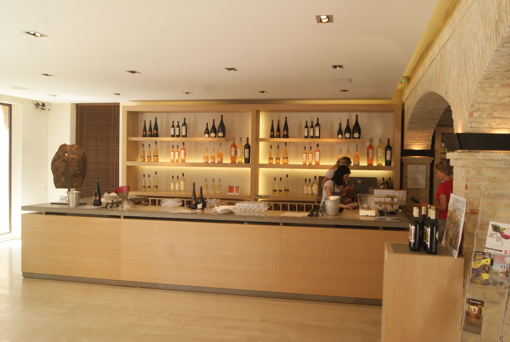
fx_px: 468
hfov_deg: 57.2
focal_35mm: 33
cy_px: 171
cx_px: 255
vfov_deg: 40.1
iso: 800
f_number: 8
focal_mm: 22
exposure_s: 1/80
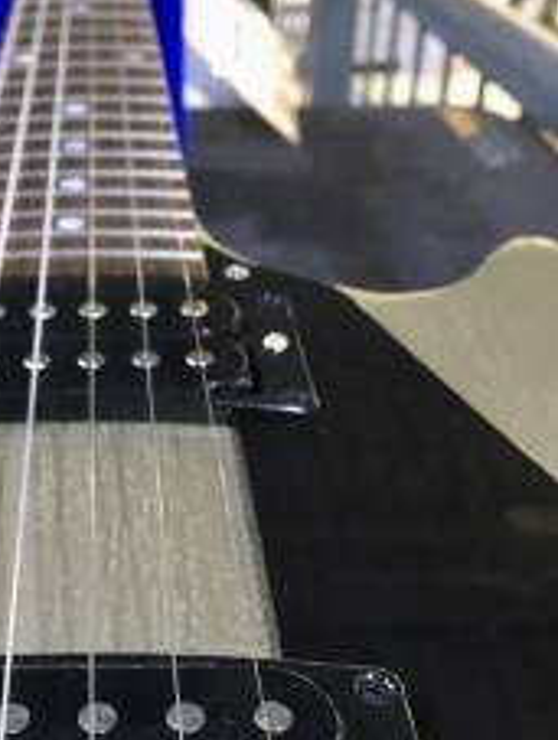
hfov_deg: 27.7
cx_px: 72
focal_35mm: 51
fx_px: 1093
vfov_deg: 37.3
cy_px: 434
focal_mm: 4.15
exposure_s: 1/15
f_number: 2.2
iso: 200
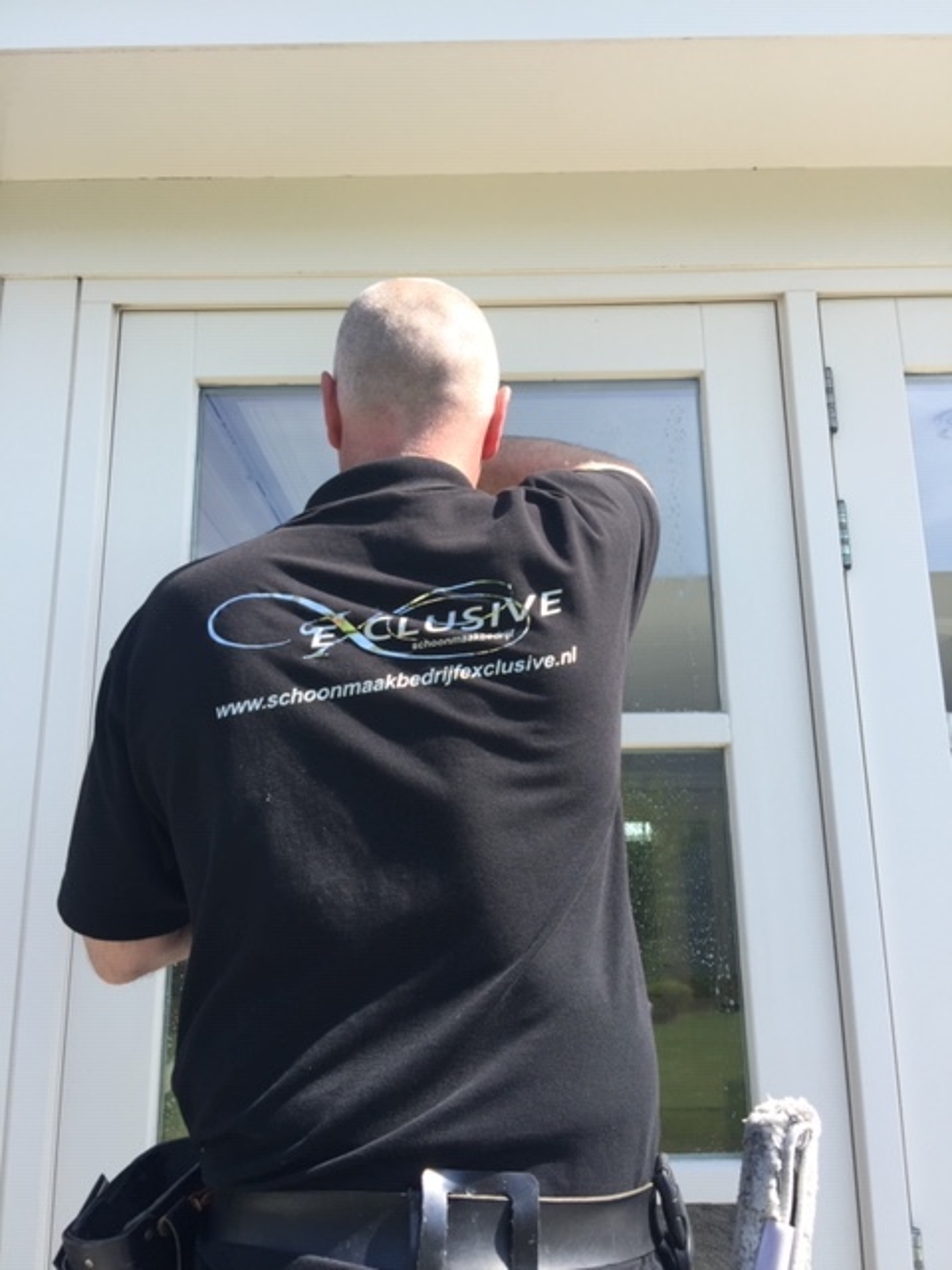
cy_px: 635
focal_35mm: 29
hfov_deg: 48.2
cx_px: 476
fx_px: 1063
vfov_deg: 61.7
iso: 32
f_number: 2.2
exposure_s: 1/599
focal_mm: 4.15
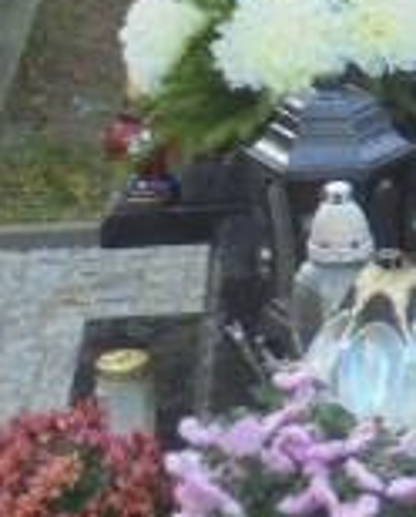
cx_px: 772
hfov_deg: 8.5
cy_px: 164
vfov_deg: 11.0
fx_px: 2667
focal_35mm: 174
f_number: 4.5
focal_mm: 7.8
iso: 100
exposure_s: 1/60
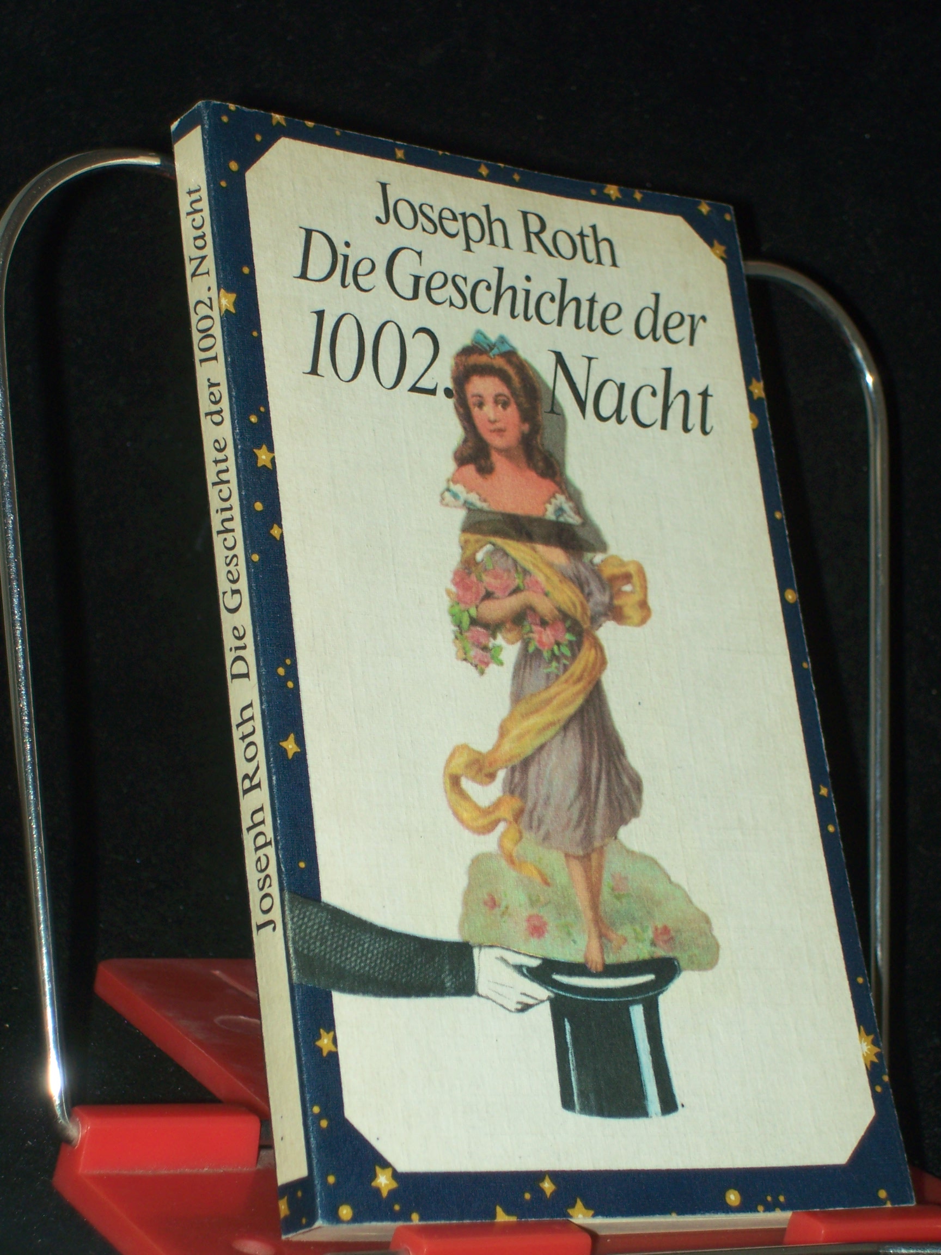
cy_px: 628
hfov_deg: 14.5
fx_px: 3697
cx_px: 470
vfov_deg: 19.3
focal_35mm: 102
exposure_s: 1/100
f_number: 4.6
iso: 80
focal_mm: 16.8
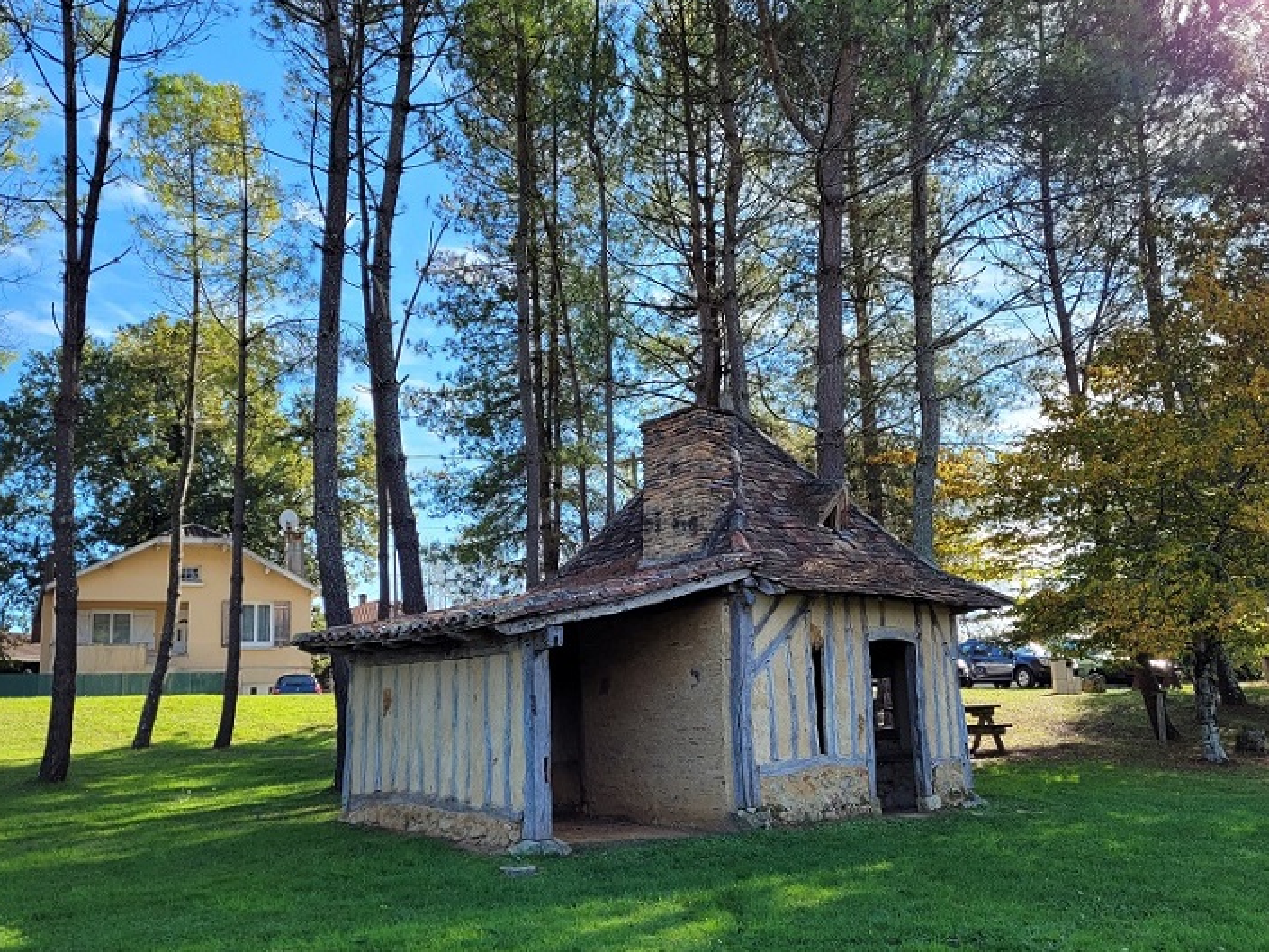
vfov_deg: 41.8
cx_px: 608
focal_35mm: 34
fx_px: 1247
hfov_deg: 53.9
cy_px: 513
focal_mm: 5.4
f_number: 1.8
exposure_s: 1/829
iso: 40
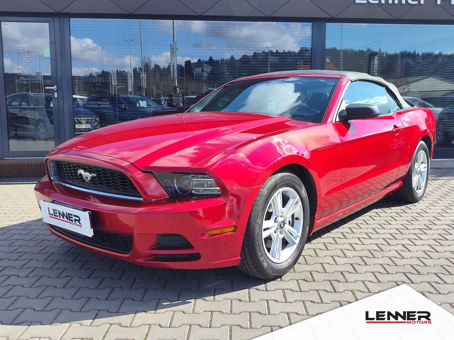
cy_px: 170
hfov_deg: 73.9
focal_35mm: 23
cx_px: 227
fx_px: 302
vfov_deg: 58.9
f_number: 1.69
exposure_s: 1/387
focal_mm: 7.01
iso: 50
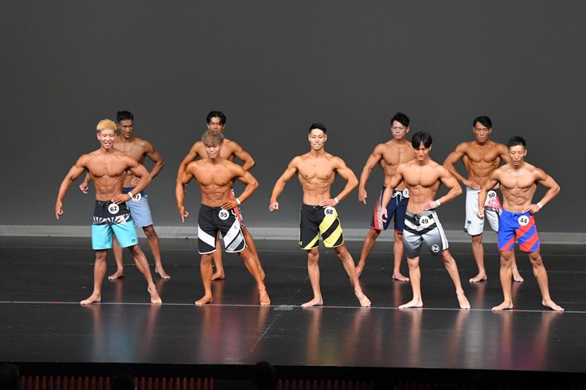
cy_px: 203
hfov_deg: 11.6
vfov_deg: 7.8
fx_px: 2880
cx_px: 308
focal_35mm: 177
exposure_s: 1/400
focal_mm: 112
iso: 4000
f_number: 5.6
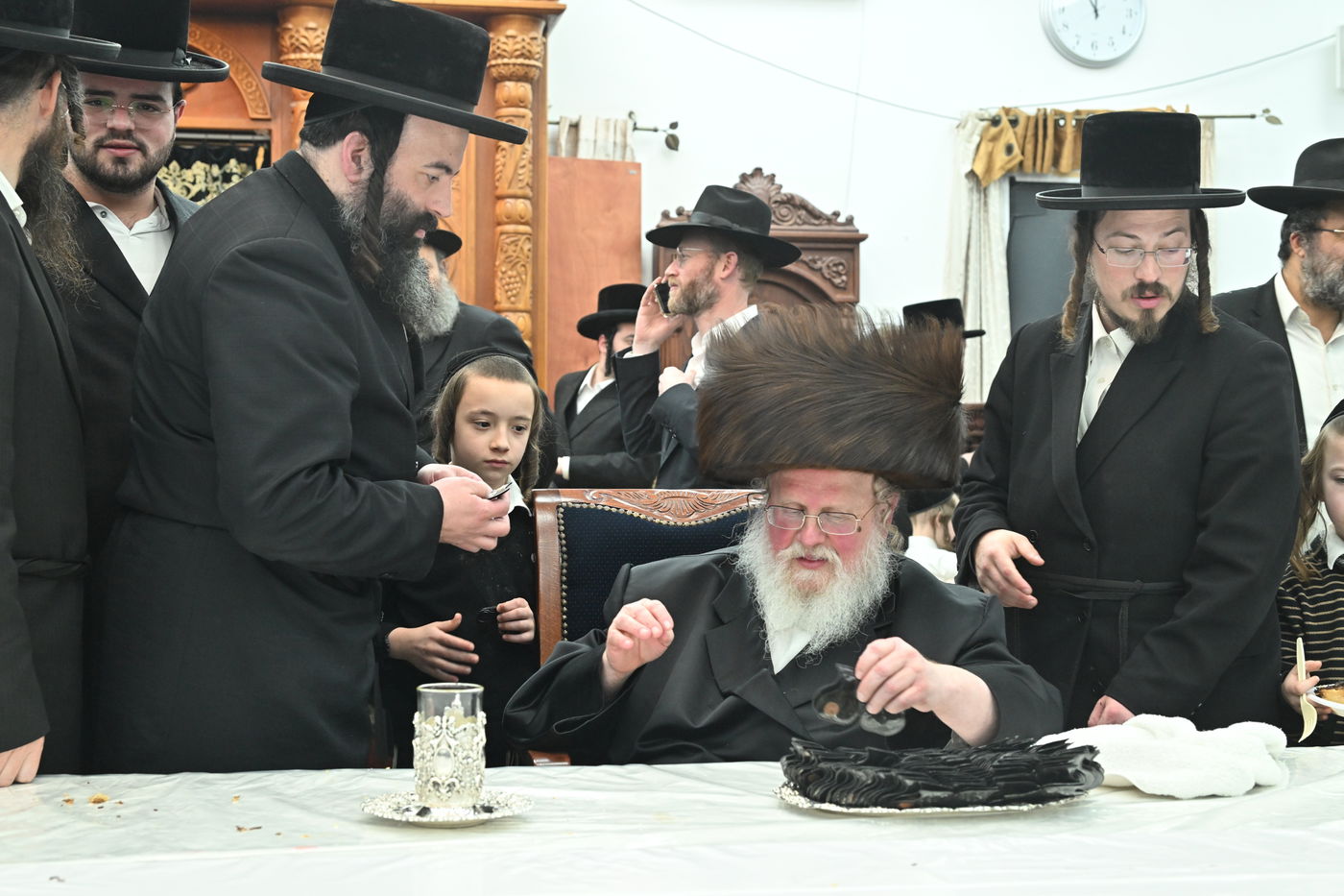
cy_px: 448
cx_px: 672
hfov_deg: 40.3
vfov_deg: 27.5
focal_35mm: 49
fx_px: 1829
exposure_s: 1/200
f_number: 5.6
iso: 2000
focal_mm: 49
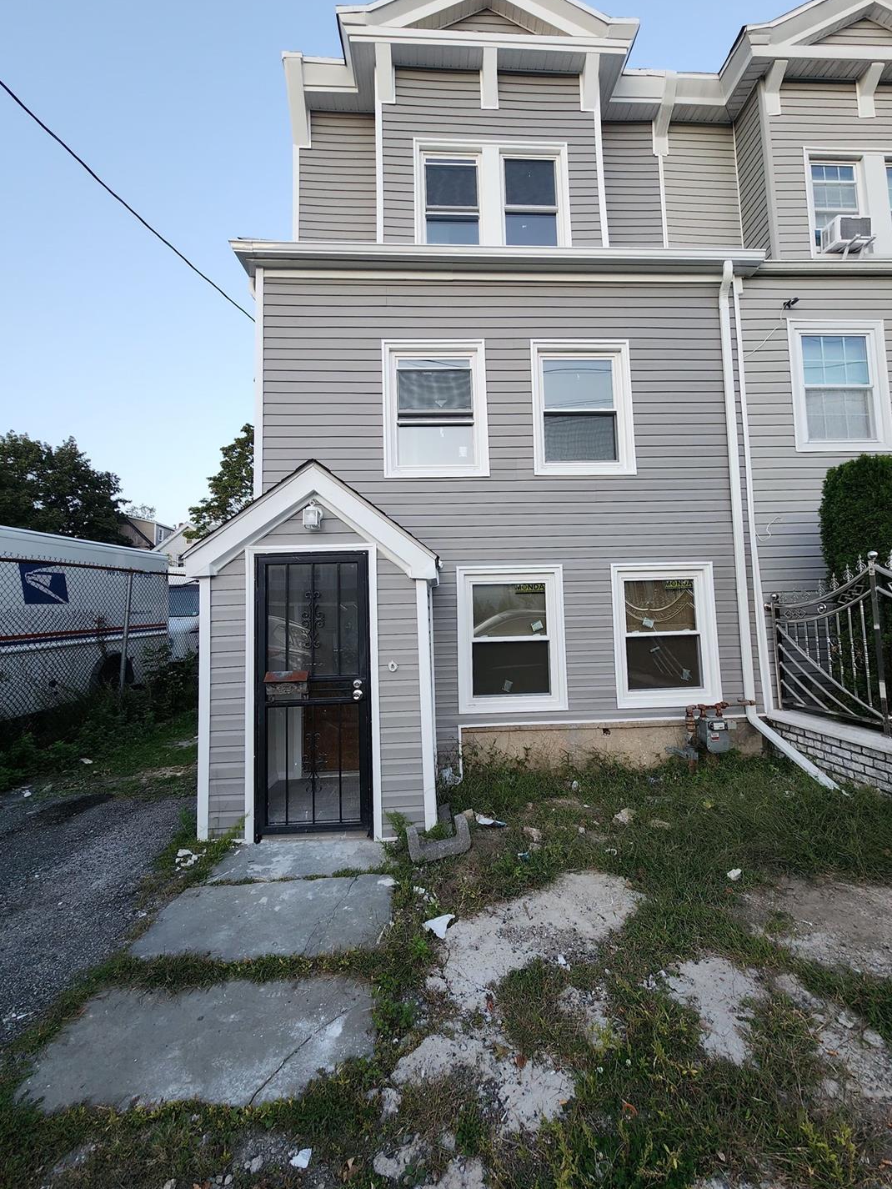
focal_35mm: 14
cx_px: 466
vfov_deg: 102.0
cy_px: 577
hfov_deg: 85.6
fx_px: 481
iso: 160
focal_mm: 2.2
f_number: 2.2
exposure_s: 1/60
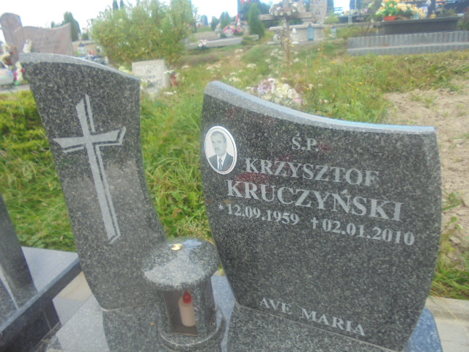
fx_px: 352
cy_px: 176
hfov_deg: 67.3
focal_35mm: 26
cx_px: 234
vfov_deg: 53.1
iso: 100
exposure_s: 1/160
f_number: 3.5
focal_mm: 4.6
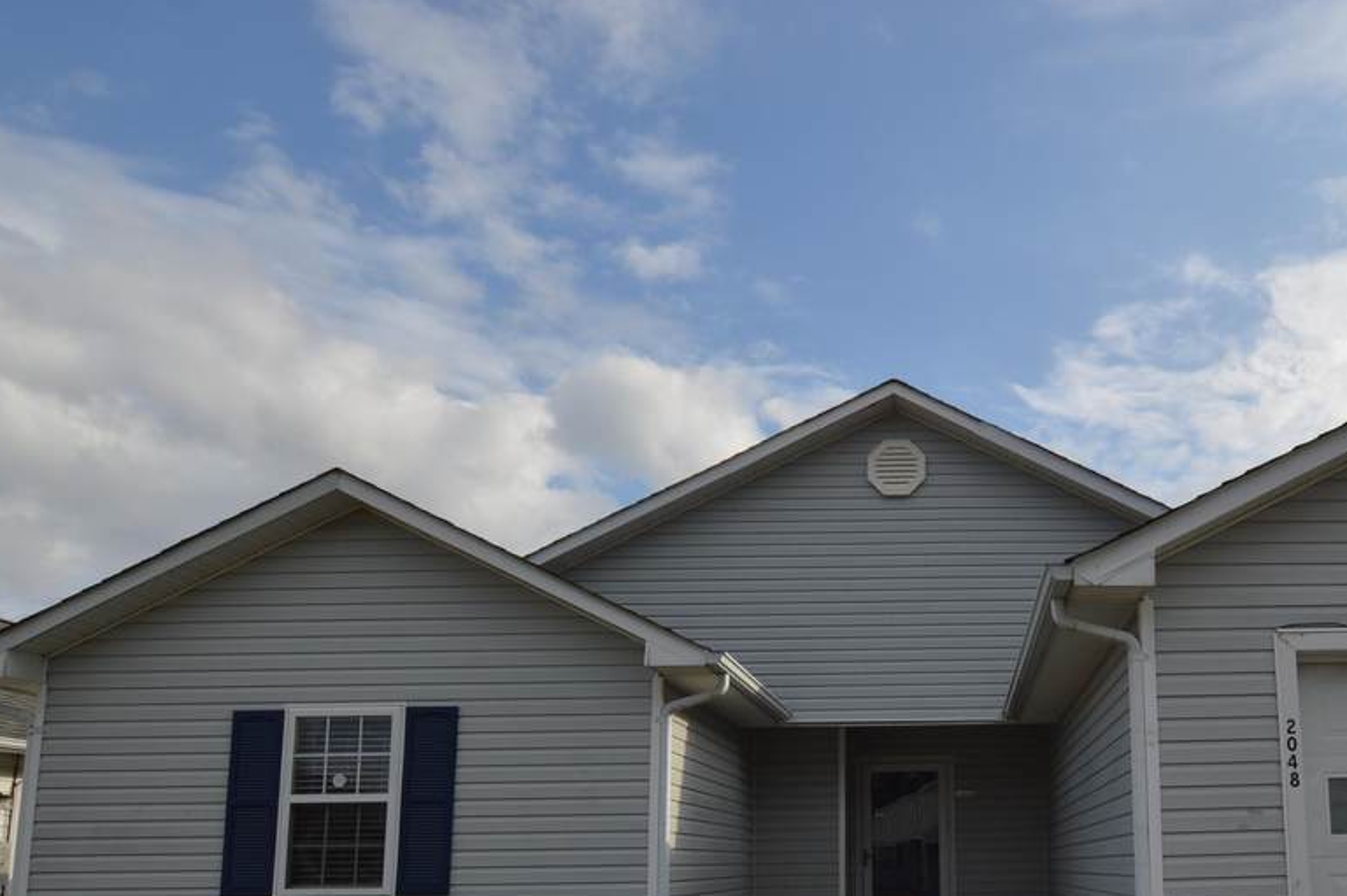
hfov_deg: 68.1
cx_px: 966
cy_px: 739
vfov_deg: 47.9
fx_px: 935
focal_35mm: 25
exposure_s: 1/320
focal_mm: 10
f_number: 9
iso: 100
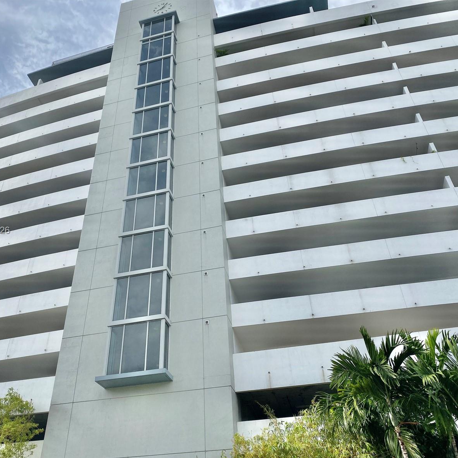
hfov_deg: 52.4
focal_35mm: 31
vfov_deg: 52.5
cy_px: 231
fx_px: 464
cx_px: 198
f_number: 1.8
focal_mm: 4.25
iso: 32
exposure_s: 1/3861
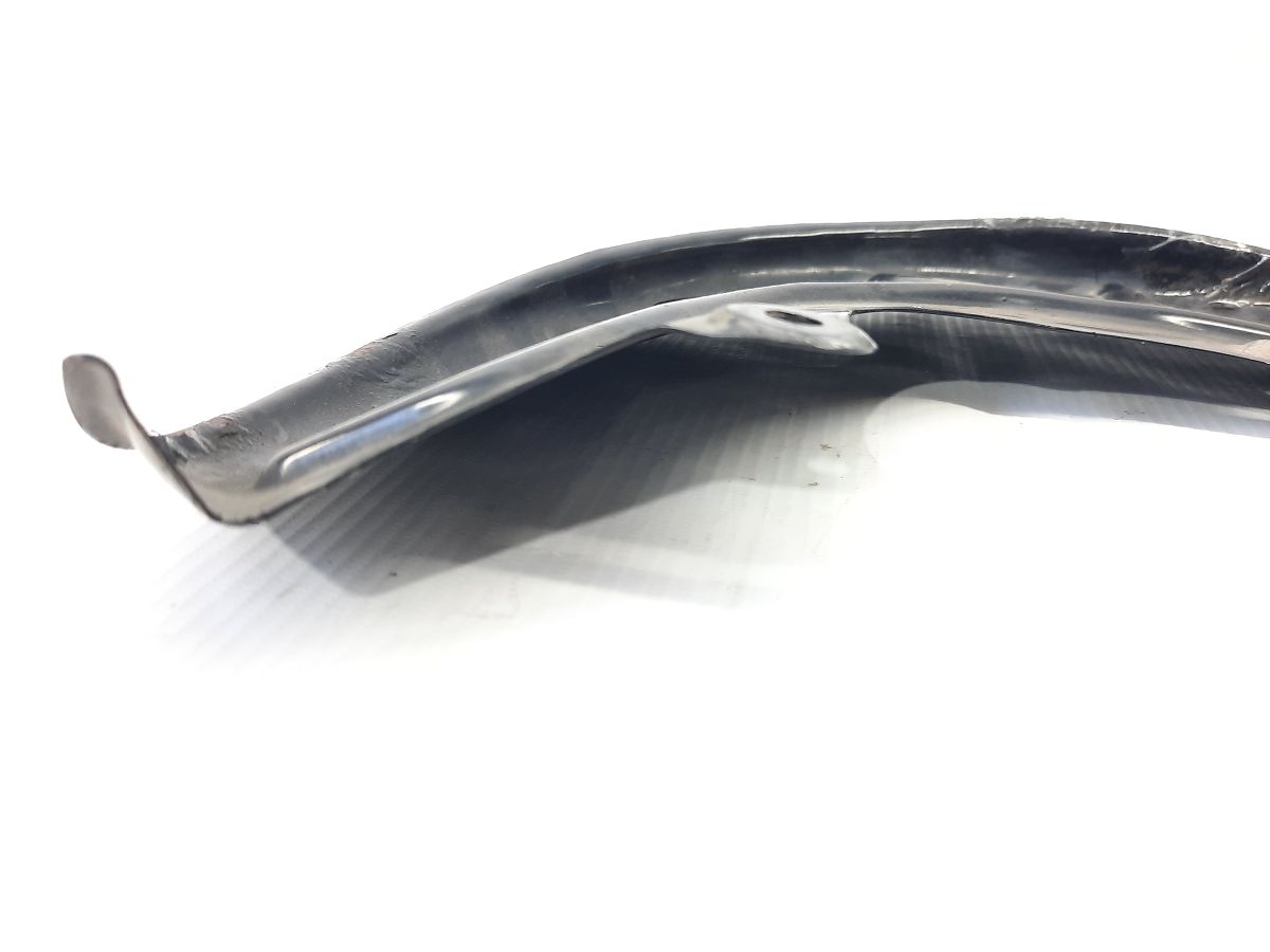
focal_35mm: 25
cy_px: 476
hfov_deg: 69.4
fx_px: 917
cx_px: 635
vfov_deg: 54.9
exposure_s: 1/50
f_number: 2
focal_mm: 4.6
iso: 160
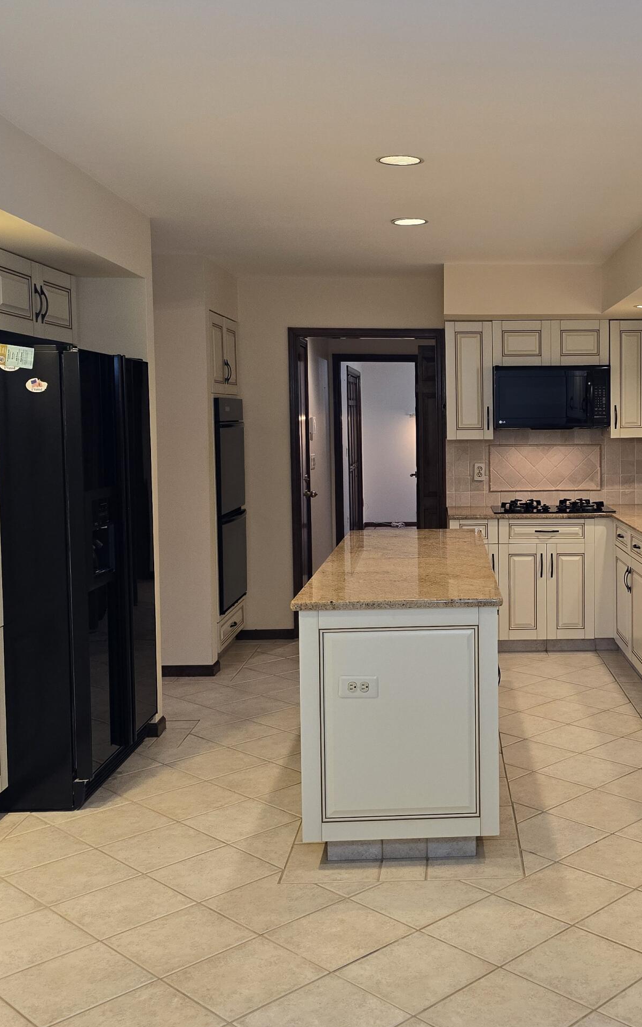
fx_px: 1064
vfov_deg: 51.5
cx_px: 498
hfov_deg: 32.8
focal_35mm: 38
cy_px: 488
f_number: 1.7
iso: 250
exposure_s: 1/120
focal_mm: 6.3
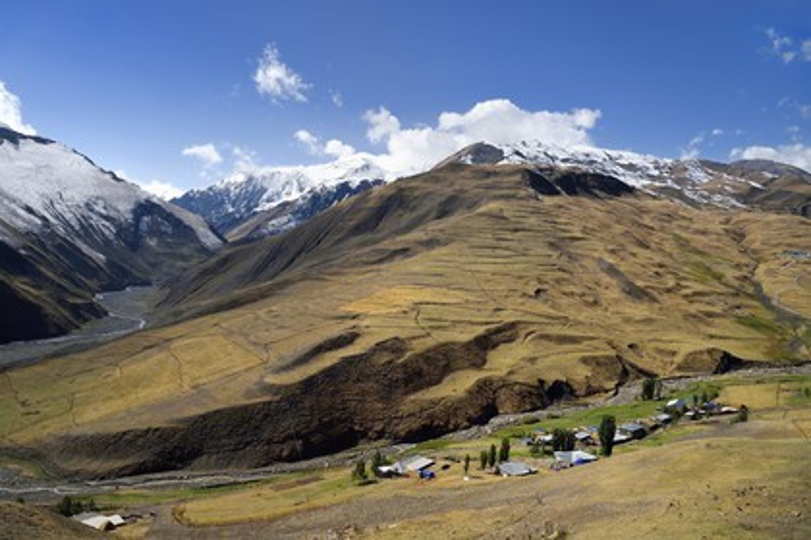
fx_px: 586
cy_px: 270
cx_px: 406
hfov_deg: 69.4
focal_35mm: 26
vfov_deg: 49.6
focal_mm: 26
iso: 200
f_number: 9
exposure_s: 1/800
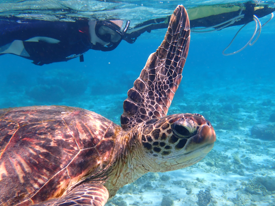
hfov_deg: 50.1
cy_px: 105
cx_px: 141
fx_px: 294
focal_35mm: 37
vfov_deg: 38.7
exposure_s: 1/400
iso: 100
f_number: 3.5
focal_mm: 6.37
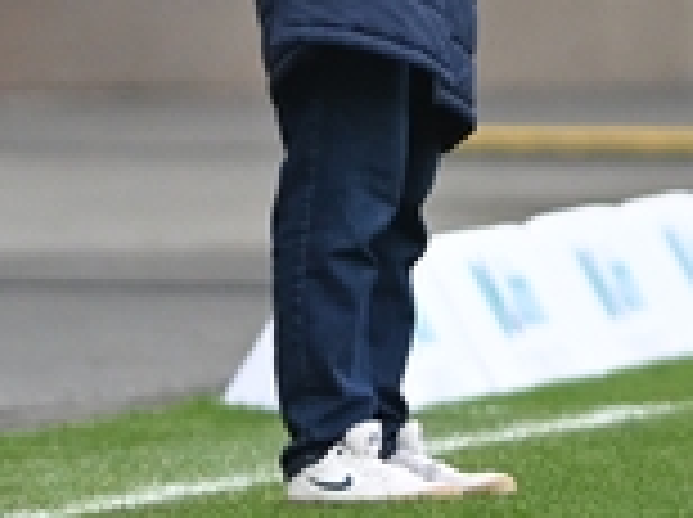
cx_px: 405
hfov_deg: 1.8
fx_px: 22527
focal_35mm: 1127
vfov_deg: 1.3
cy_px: -315
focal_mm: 300
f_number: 2.8
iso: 1600
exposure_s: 1/2000
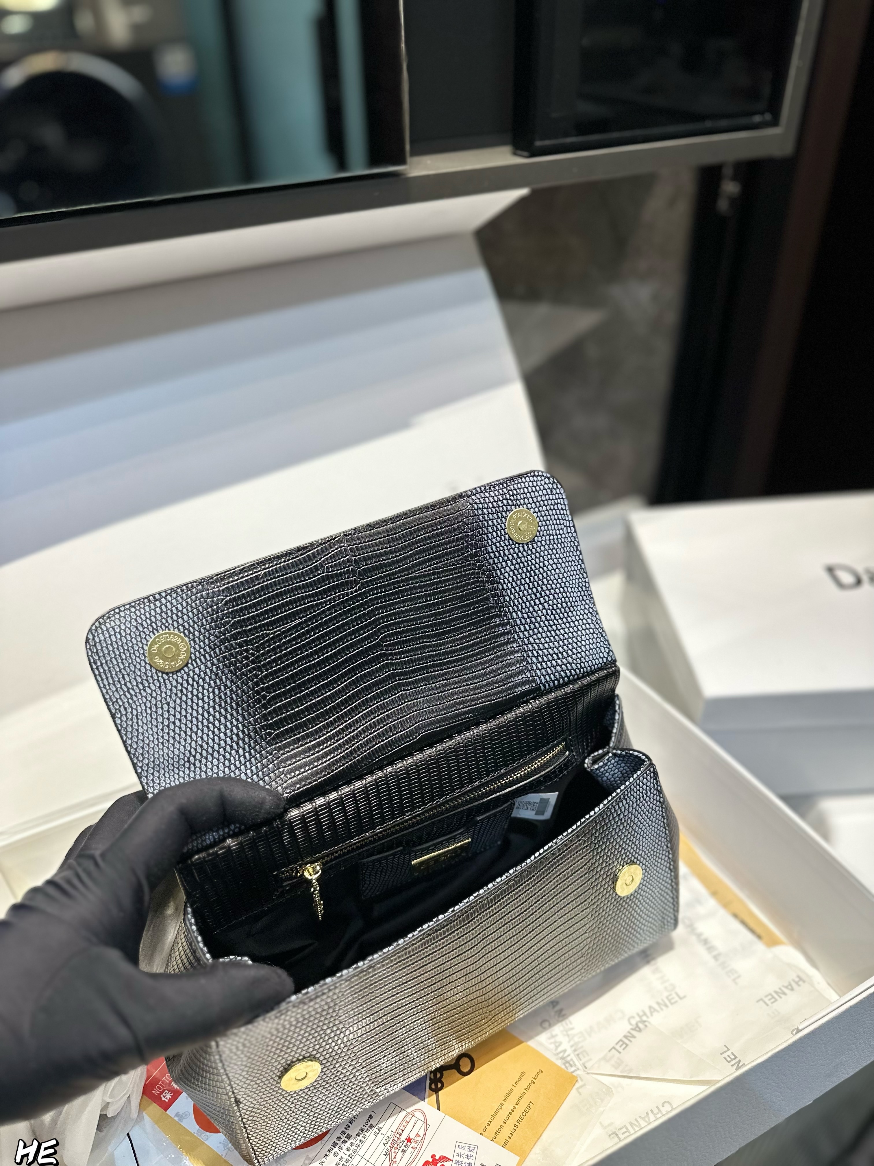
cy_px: 583
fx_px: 808
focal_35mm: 24
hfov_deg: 56.8
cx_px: 437
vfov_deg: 71.6
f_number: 1.78
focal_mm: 6.86
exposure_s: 1/100
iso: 160
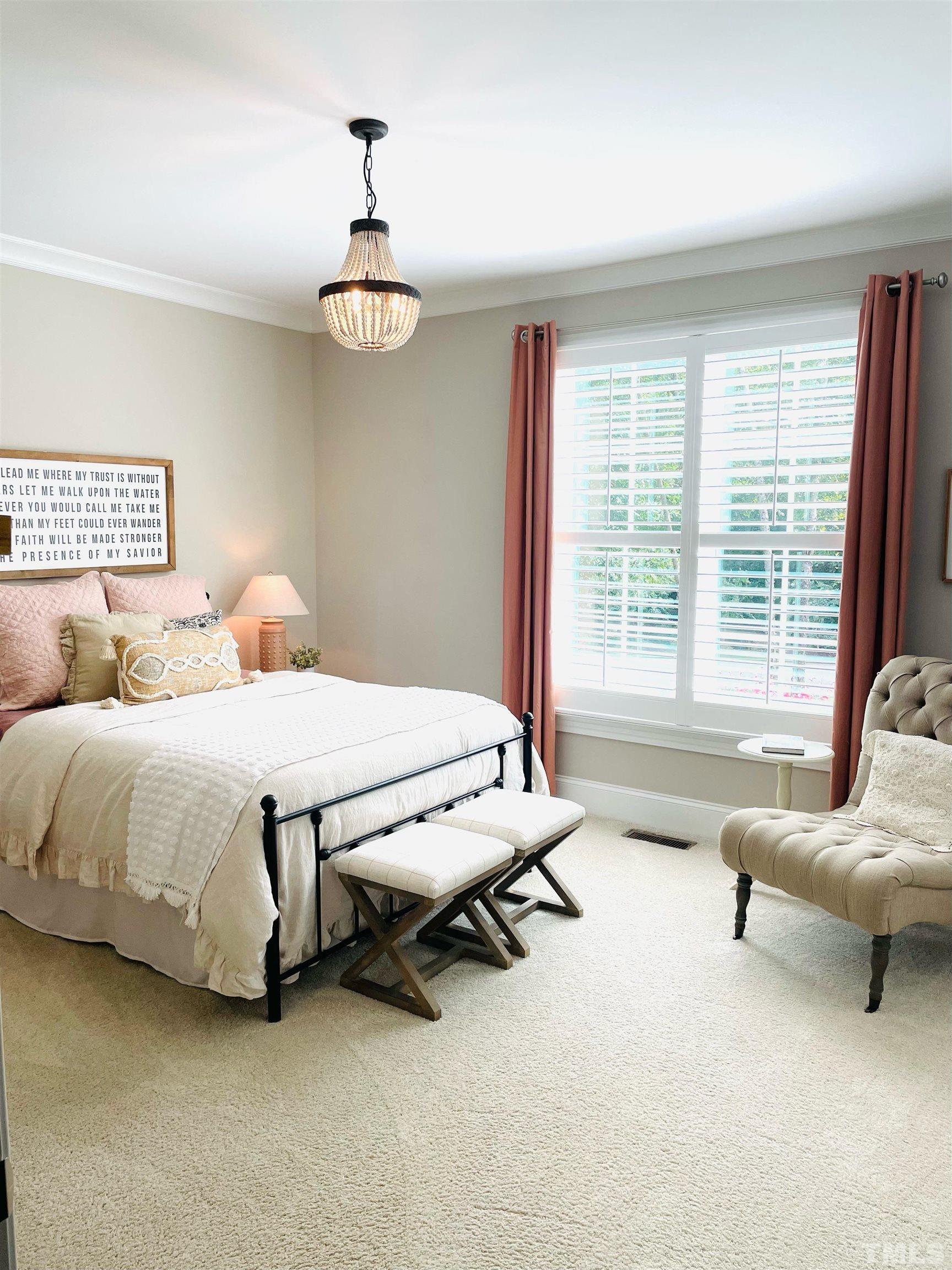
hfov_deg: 53.1
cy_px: 635
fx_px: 953
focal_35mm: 26
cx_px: 476
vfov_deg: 67.3
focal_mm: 4.2
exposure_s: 1/200
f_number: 1.6
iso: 40
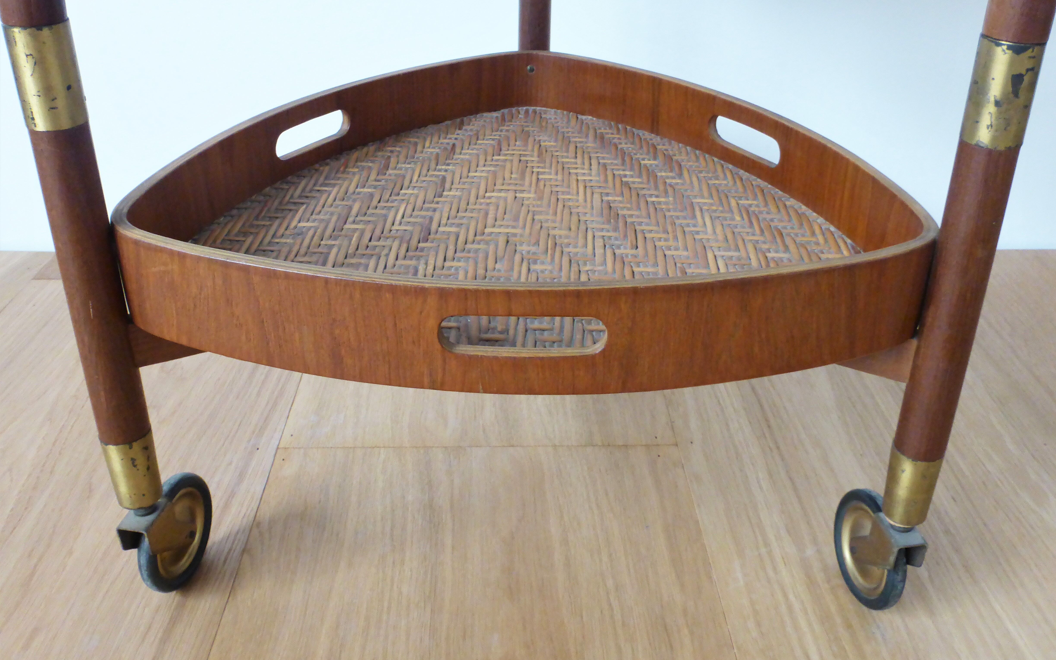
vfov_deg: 38.2
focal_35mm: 33
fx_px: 950
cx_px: 530
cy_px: 272
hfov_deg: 58.1
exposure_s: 1/20
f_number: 3.6
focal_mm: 5.4
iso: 400
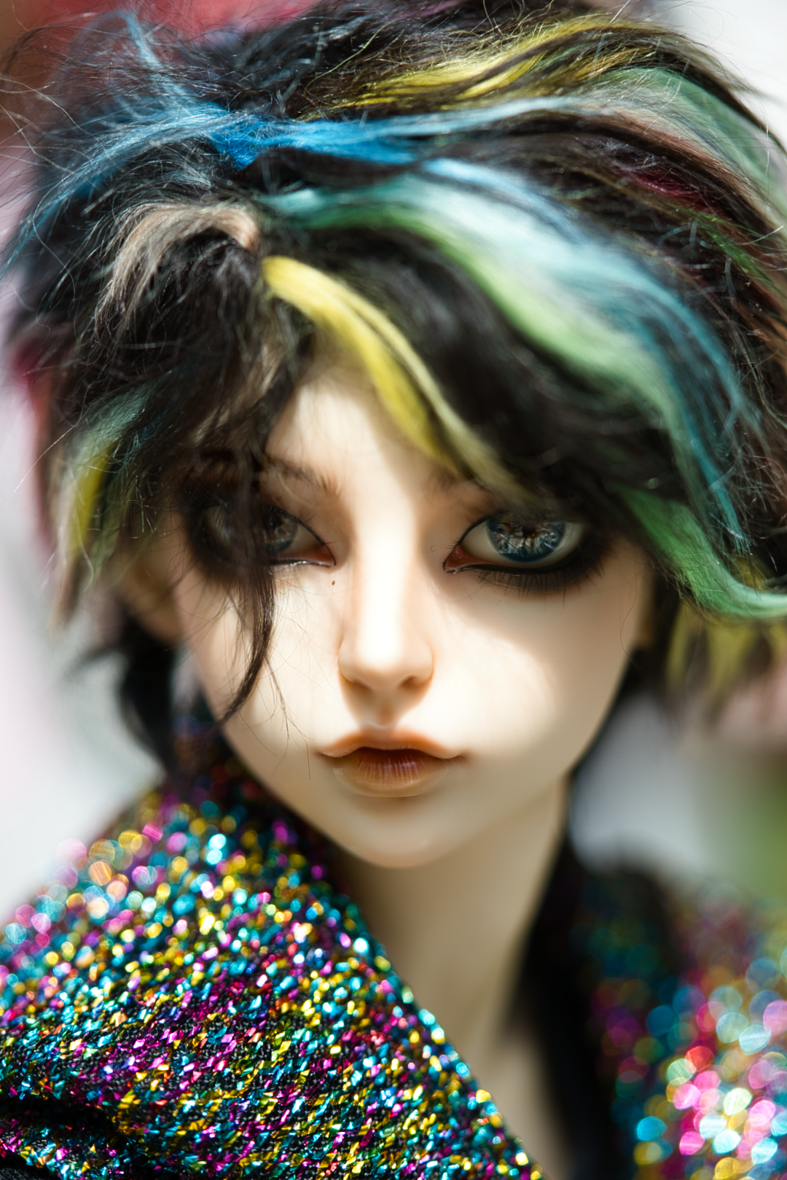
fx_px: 2950
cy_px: 590
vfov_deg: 22.6
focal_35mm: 90
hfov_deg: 15.2
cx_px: 394
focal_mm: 90
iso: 100
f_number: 2.8
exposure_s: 1/200
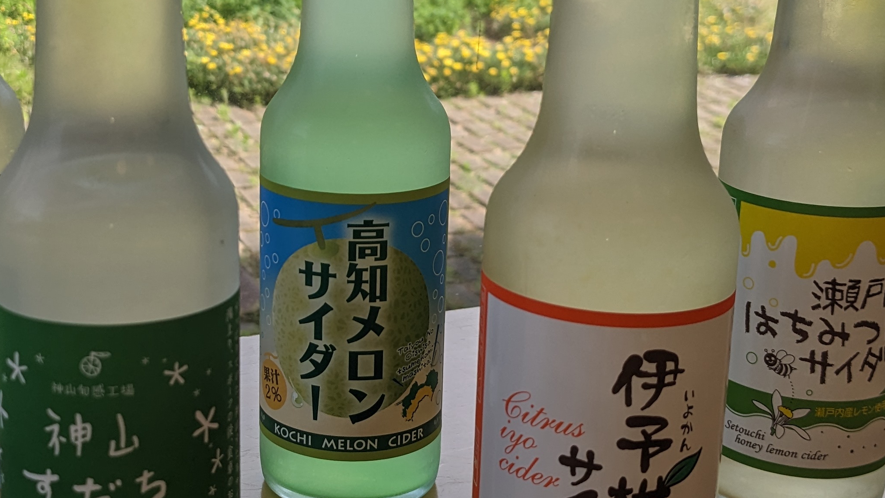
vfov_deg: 20.7
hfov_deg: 35.9
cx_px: 349
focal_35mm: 58
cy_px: 192
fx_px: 1361
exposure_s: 1/870
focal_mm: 4.38
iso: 56
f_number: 1.73
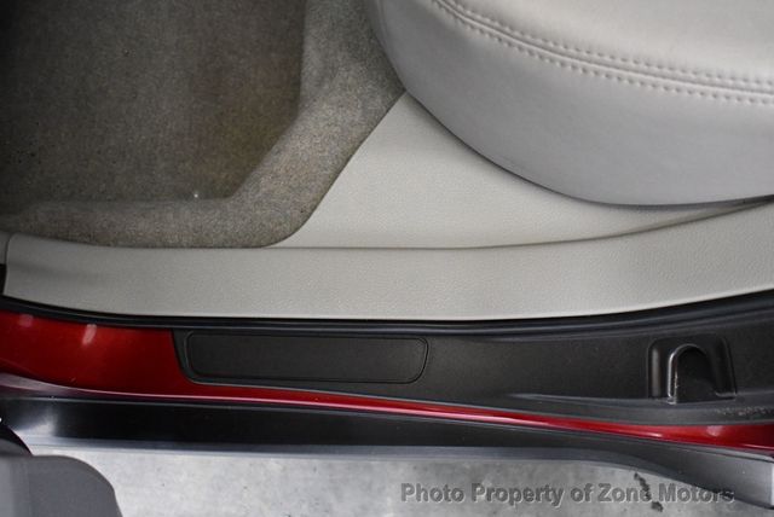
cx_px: 387
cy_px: 258
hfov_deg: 48.4
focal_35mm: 40
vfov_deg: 33.5
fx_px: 861
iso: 3200
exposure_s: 1/100
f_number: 3.8
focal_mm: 20
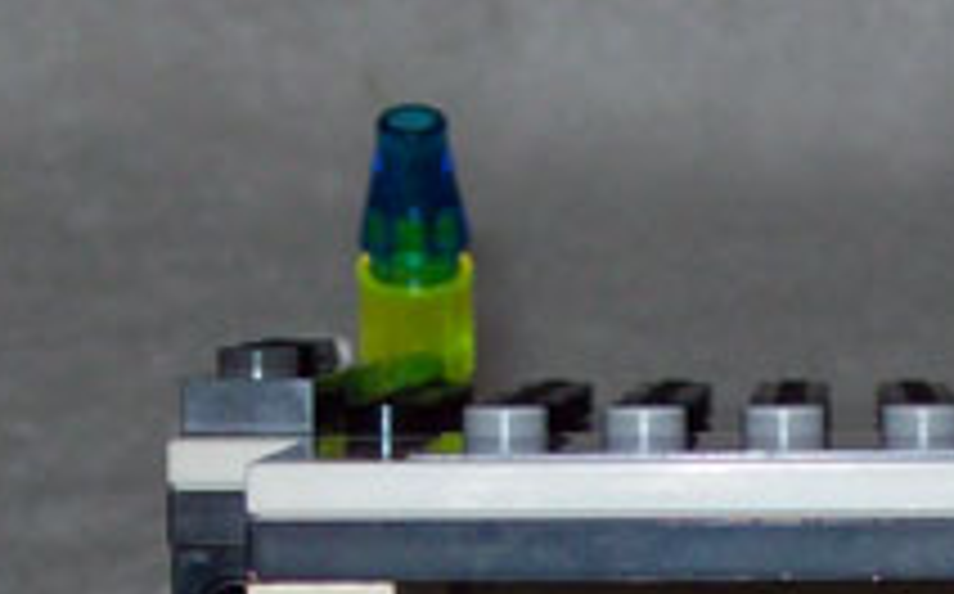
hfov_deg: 7.5
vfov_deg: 4.6
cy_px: 1123
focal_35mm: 280
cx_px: 693
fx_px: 7272
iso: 80
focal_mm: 11.6
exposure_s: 1/97.2
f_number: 3.8
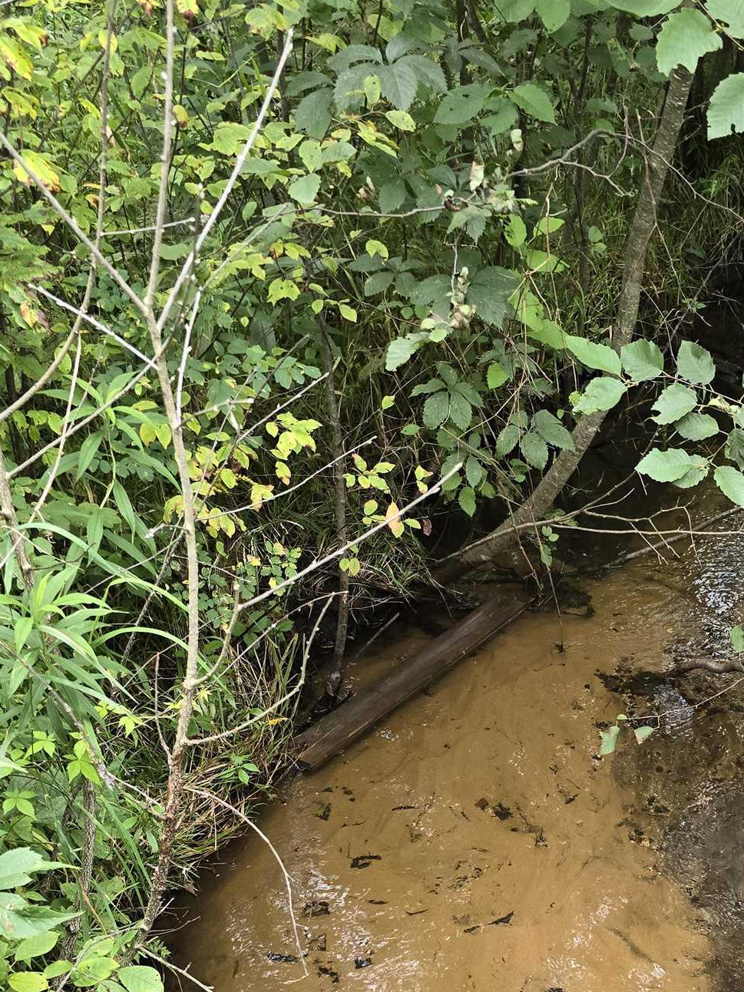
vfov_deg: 43.5
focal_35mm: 41
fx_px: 1175
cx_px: 618
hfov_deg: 33.9
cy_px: 805
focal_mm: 6.3
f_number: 1.7
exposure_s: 1/120
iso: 200
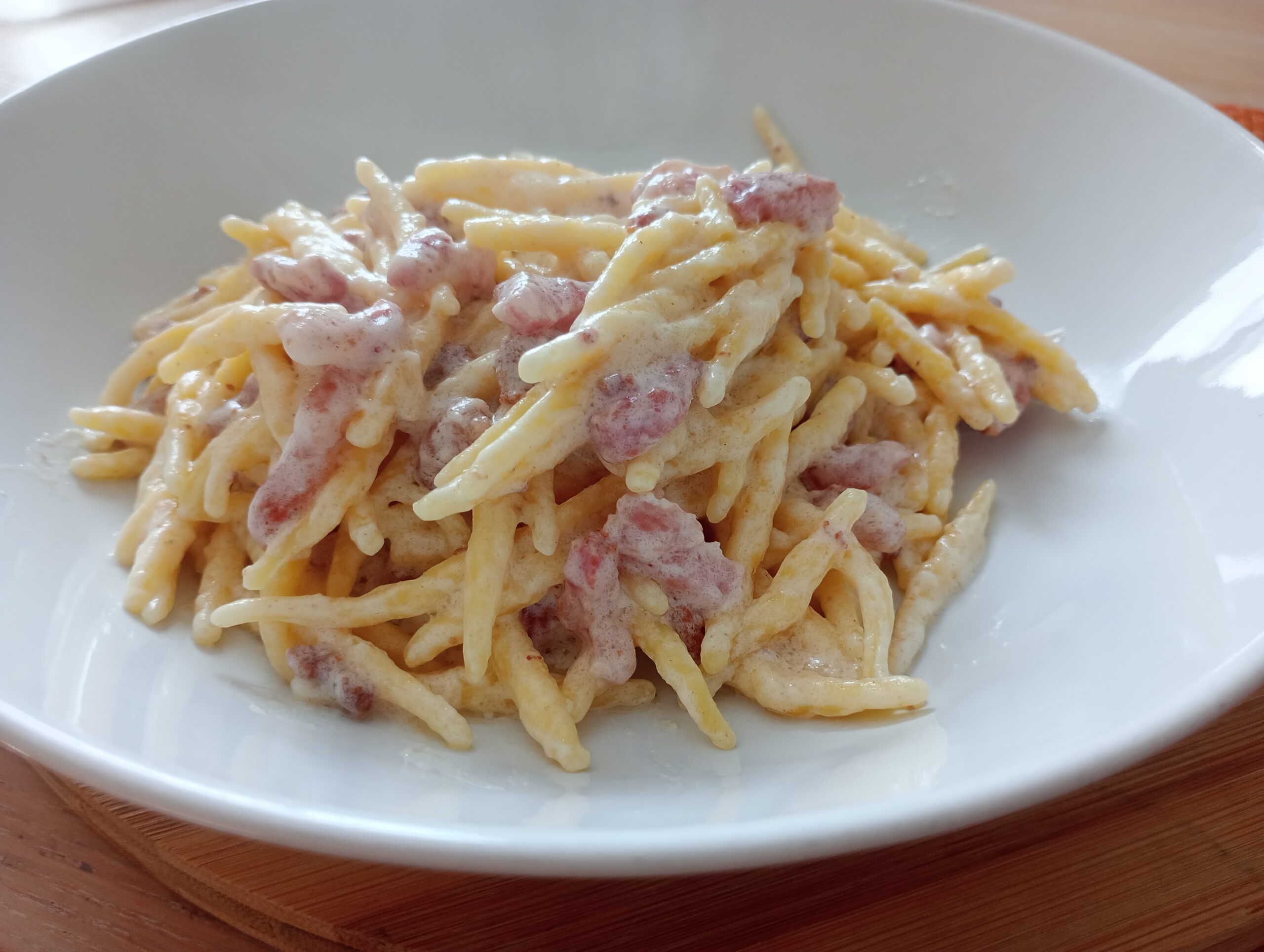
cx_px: 632
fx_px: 1024
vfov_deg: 49.9
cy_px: 476
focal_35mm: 28
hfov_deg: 63.4
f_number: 1.8
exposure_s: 1/100
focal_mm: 4.27
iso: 387
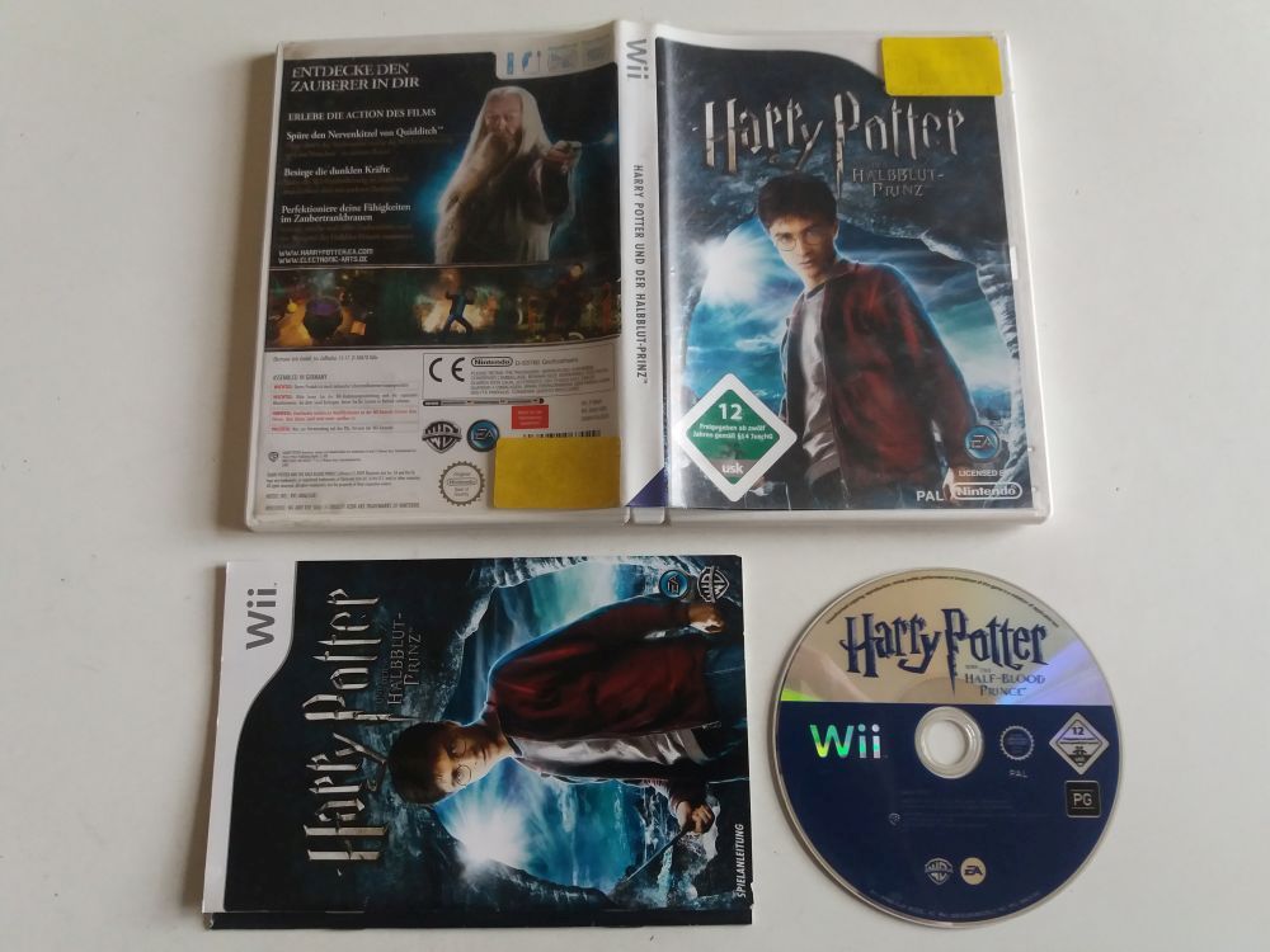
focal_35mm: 28
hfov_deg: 63.4
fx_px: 1027
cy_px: 476
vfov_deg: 49.7
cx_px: 635
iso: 160
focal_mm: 3.7
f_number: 1.9
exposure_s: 1/25
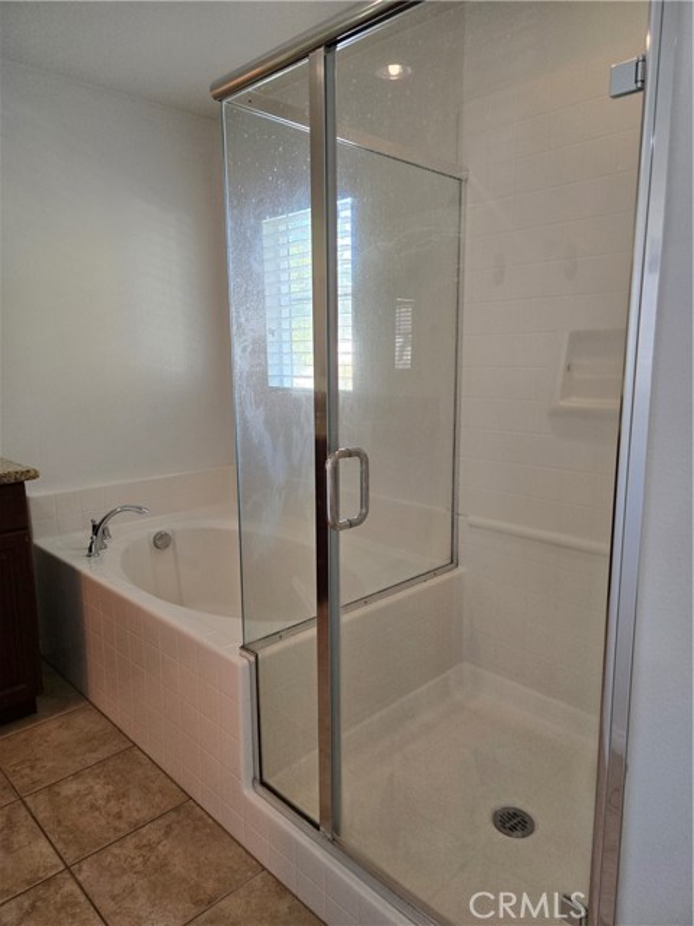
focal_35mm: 23
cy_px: 463
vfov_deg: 73.9
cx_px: 347
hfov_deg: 58.9
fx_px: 615
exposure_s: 1/120
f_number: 1.8
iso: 160
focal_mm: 5.4
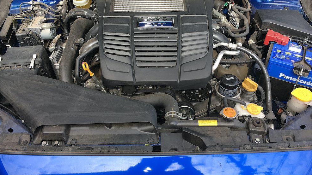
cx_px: 156
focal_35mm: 32
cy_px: 58
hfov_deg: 61.0
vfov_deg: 36.3
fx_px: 265
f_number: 2.2
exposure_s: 1/432
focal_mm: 4.15
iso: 25
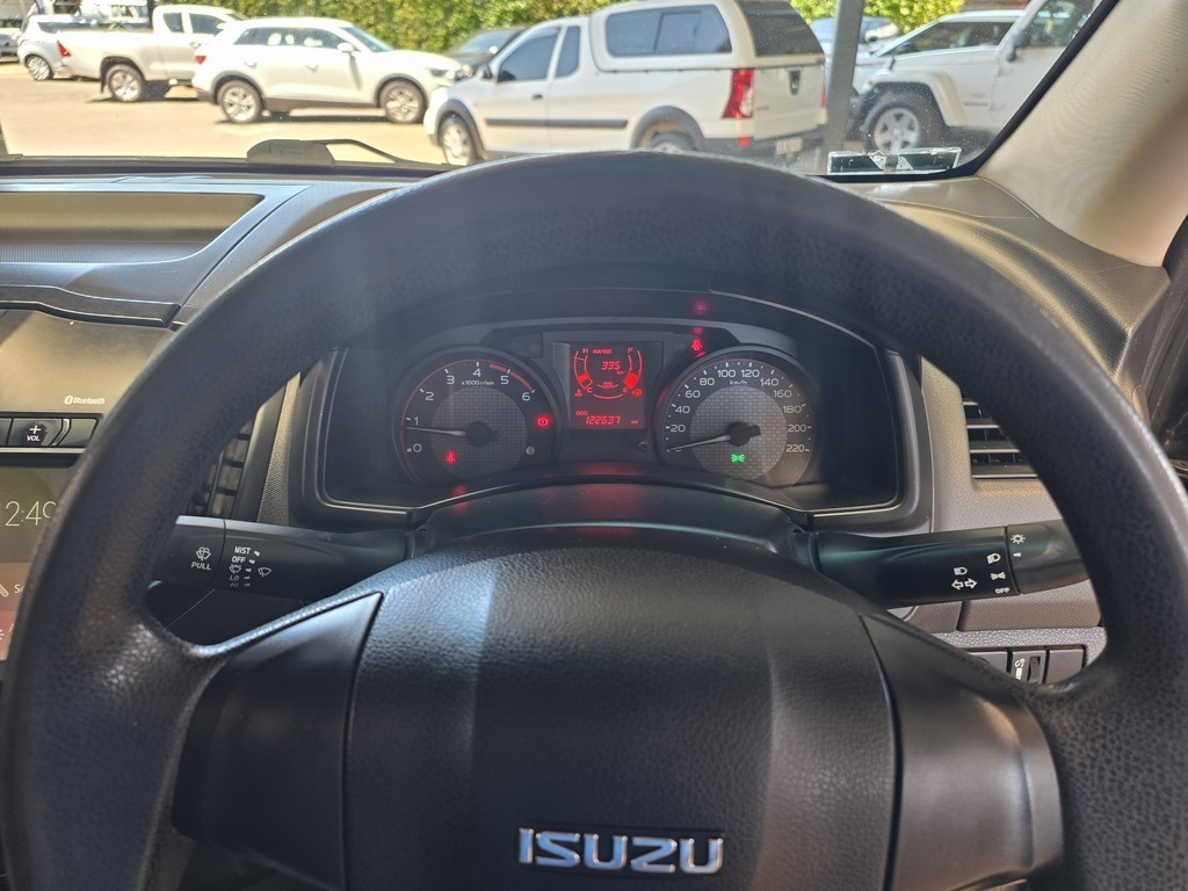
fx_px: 789
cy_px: 446
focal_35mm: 23
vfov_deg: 58.9
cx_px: 594
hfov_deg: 73.9
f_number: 1.7
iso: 160
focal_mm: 6.25
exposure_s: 1/64.9
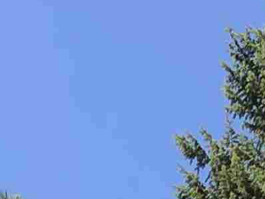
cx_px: 5
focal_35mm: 216
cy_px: 725
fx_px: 1655
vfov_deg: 6.0
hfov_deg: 9.1
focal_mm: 3.99
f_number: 1.8
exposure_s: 1/960
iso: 20
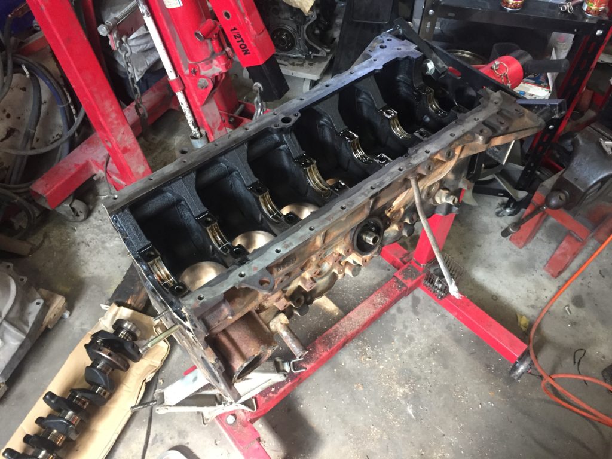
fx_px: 513
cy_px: 230
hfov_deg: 61.7
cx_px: 306
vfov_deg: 48.2
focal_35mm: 29
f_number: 2.2
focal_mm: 4.15
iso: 160
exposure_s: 1/30
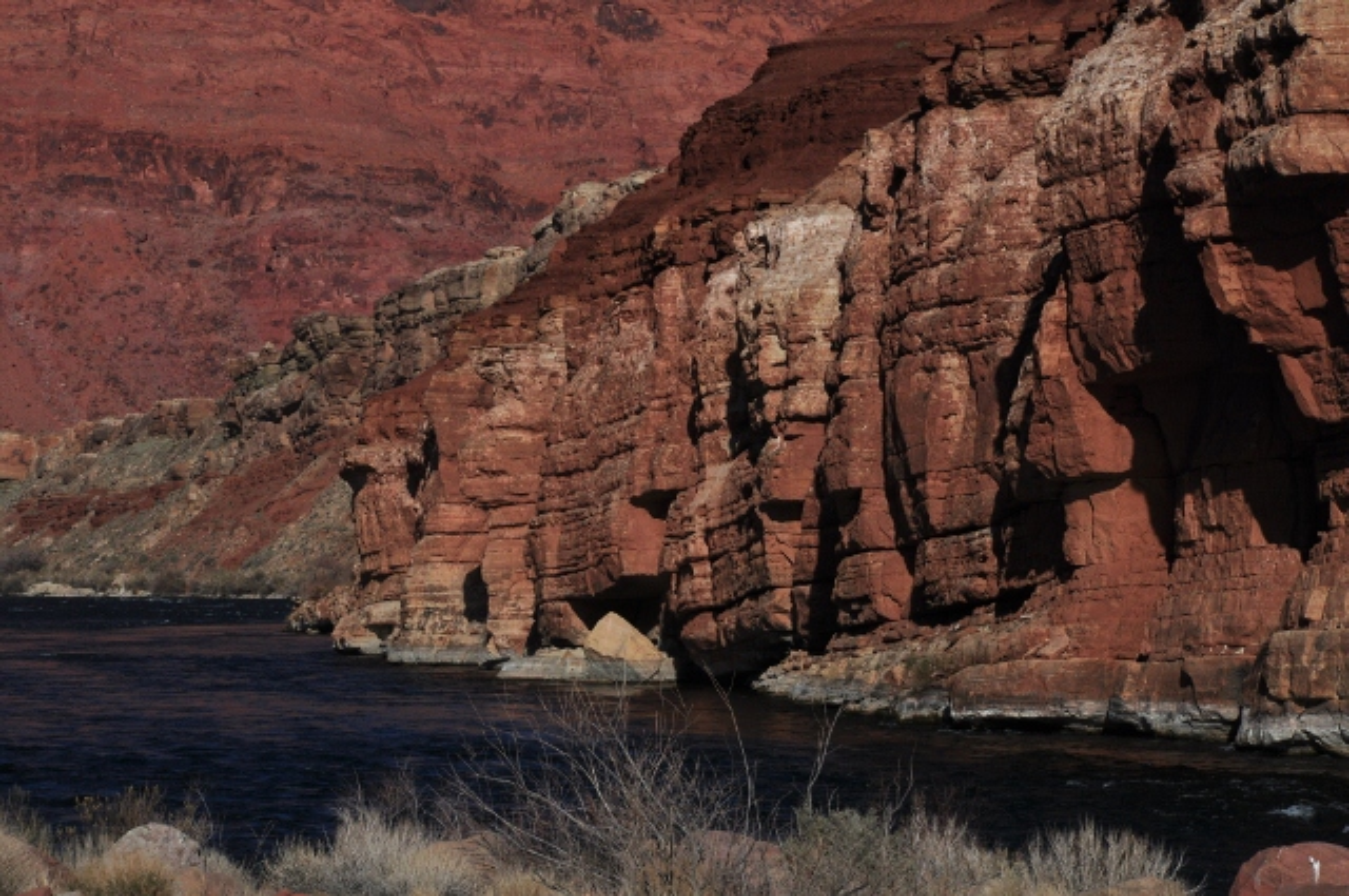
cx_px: 674
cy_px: 448
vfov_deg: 8.1
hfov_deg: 12.2
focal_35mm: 168
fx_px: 6287
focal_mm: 112
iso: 200
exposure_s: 1/250
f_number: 22
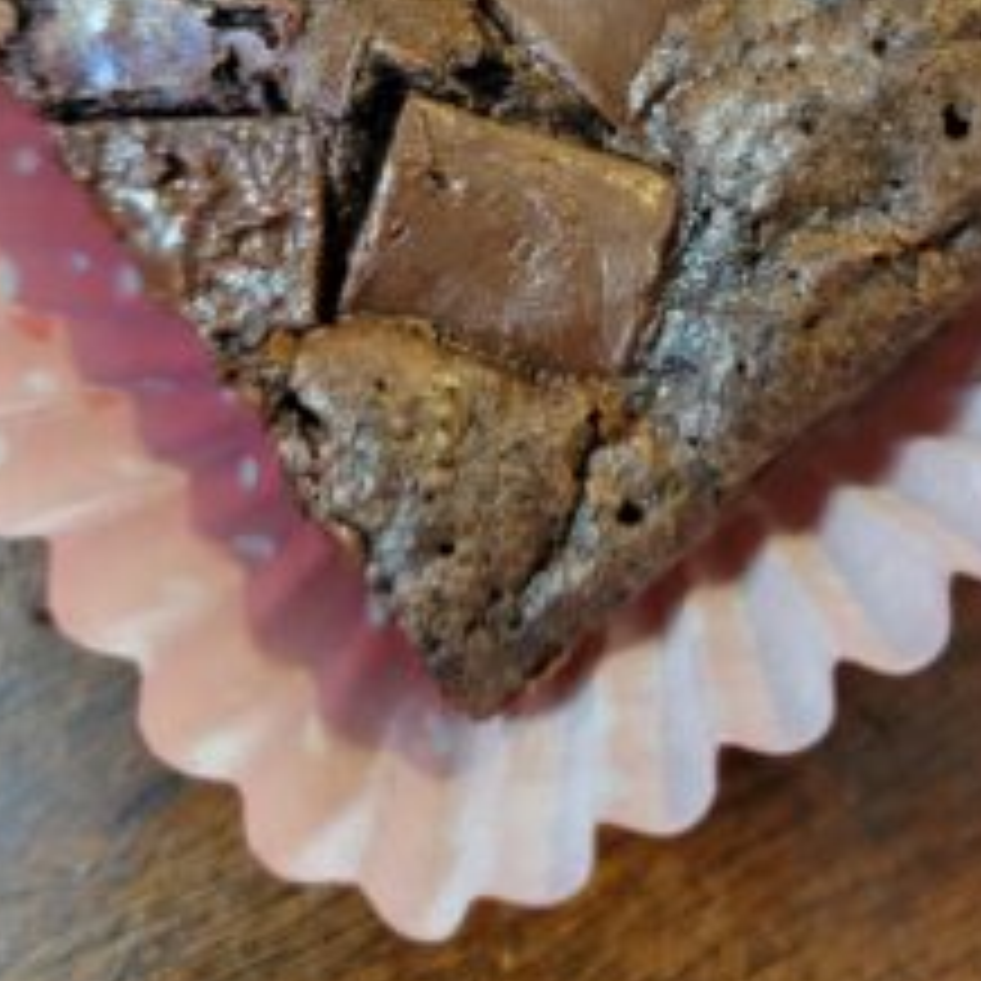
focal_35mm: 49
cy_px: 68
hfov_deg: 34.6
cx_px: 567
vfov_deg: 32.6
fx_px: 1571
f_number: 1.8
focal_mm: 5.4
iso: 400
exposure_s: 1/40
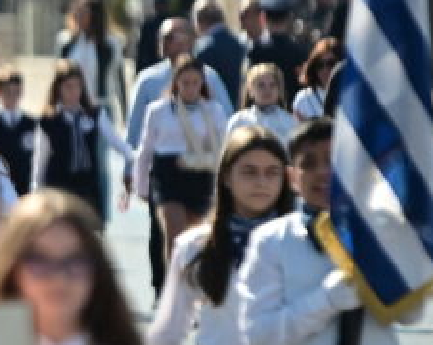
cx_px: -169
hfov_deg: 2.1
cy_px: 171
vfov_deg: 1.7
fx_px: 11974
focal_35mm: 936
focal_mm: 200
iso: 320
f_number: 2.8
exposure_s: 1/5000
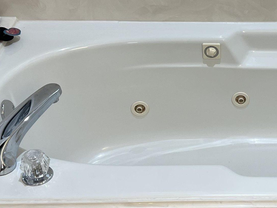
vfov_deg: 20.2
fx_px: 584
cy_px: 90
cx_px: 236
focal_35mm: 73
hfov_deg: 26.0
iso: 64
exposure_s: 1/120
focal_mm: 5.7
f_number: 1.5
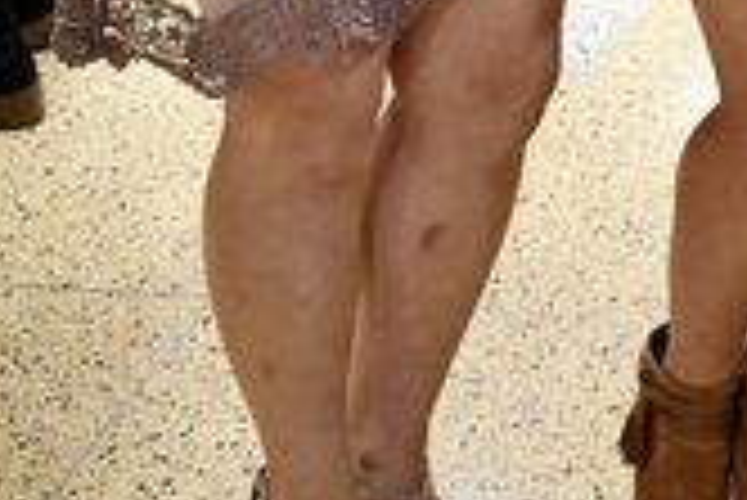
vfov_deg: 9.9
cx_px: 1408
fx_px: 2700
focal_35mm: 130
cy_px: -444
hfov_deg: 13.8
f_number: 3.5
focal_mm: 18
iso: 2000
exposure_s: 1/125
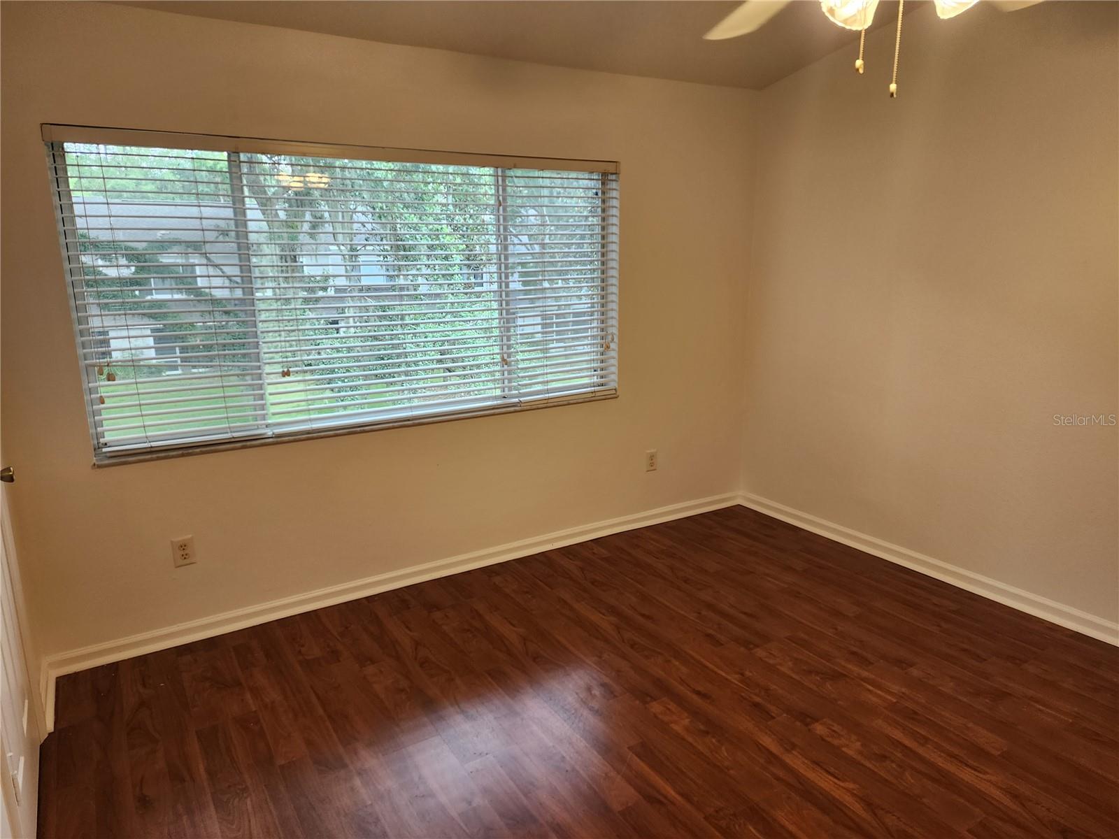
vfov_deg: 58.9
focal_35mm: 23
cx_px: 560
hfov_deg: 73.9
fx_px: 744
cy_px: 420
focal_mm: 6.4
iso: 125
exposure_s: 1/120
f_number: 1.8
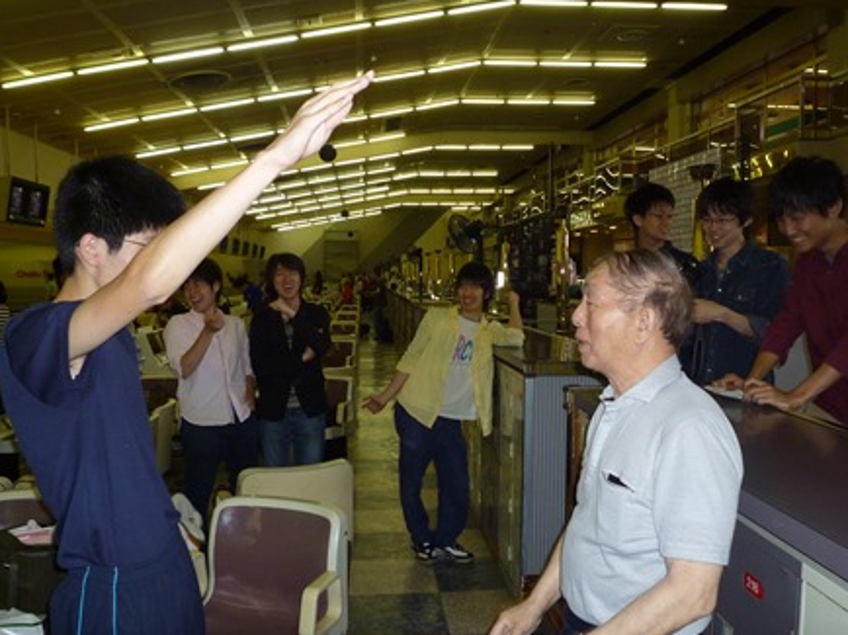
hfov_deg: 58.4
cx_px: 418
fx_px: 759
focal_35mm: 31
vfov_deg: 45.4
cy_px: 324
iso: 200
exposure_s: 1/60
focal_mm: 5.3
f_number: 3.4
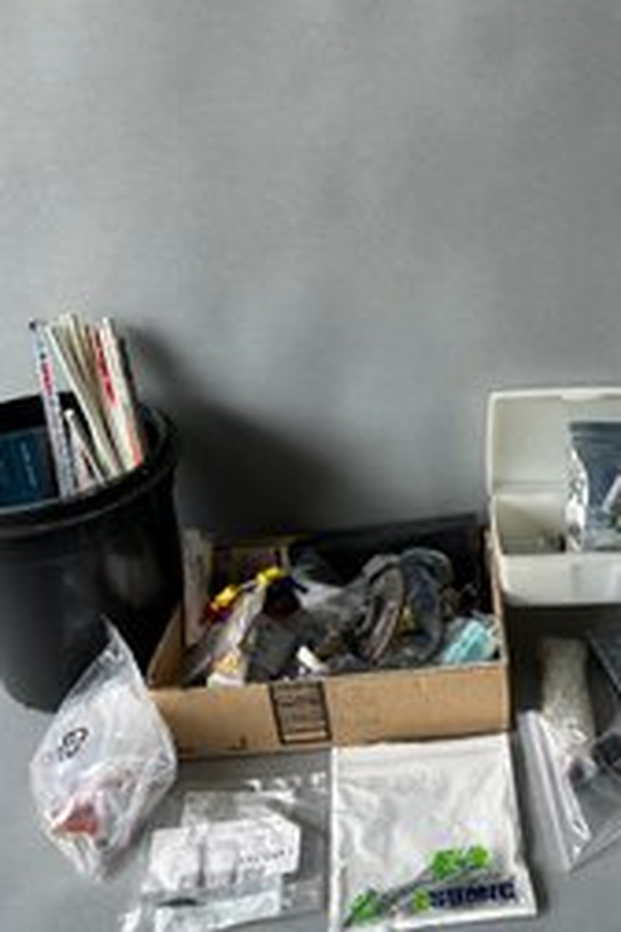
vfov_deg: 55.8
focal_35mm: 34
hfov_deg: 37.6
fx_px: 880
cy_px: 468
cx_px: 486
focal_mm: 6.86
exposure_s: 1/304
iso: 80
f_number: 1.78
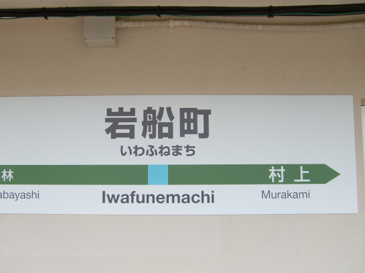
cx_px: 155
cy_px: 159
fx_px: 348
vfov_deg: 42.8
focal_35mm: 33
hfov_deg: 55.1
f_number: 2.6
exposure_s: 1/60
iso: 64
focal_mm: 4.9
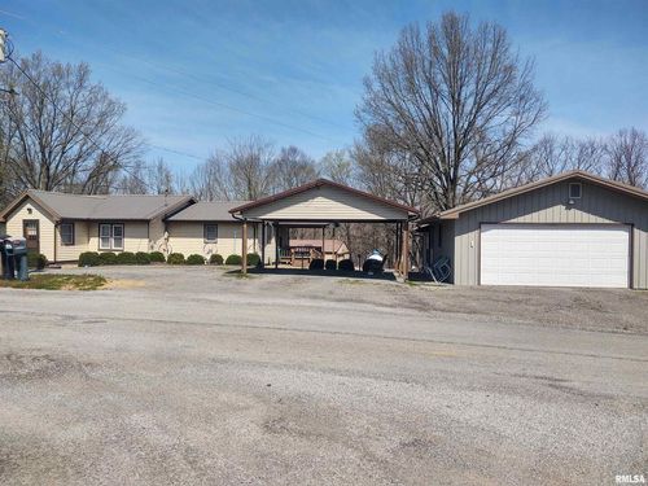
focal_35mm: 27
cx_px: 324
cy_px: 243
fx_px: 505
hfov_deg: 65.3
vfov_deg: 51.4
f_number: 1.7
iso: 100
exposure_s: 1/5647
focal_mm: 4.75
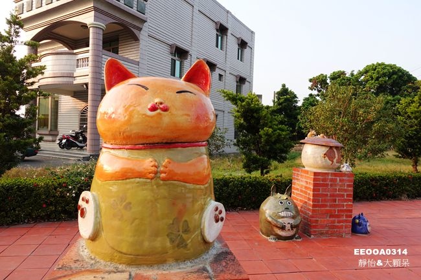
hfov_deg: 73.8
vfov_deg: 53.1
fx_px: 281
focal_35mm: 24
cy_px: 140
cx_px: 210
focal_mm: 8.8
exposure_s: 1/200
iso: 125
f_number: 4
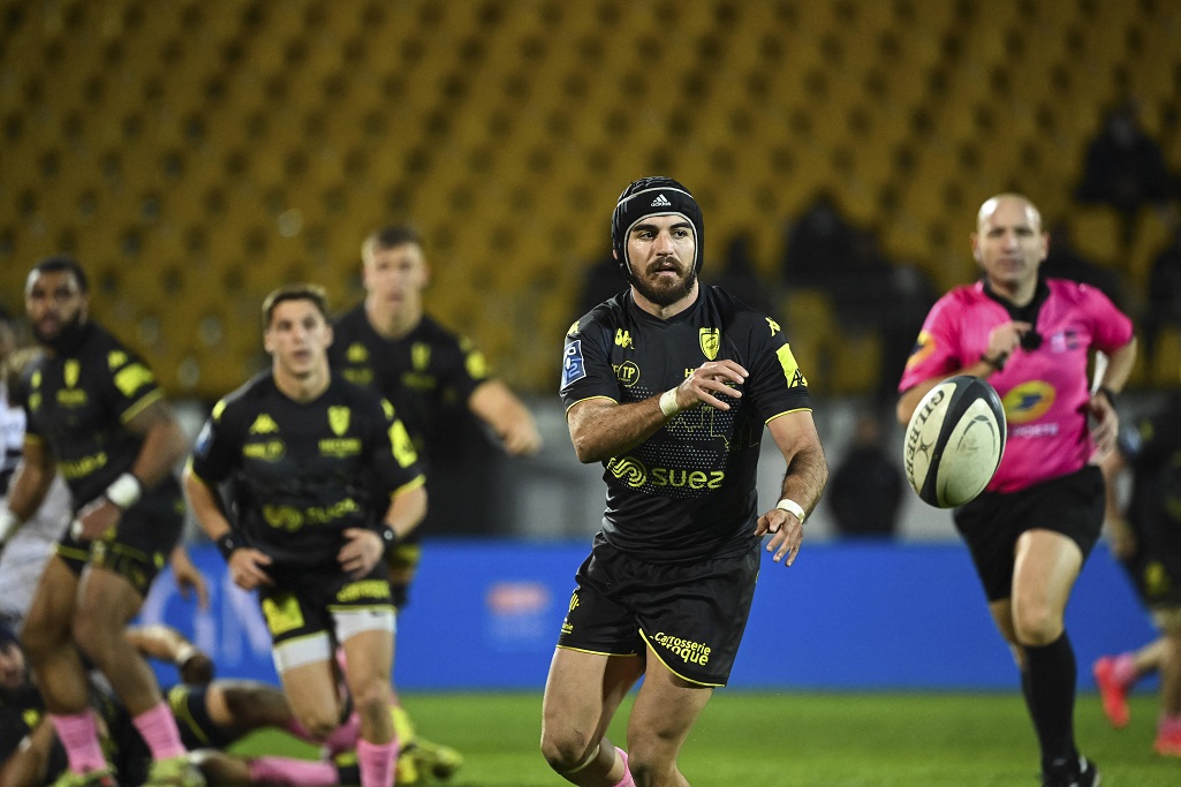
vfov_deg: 3.5
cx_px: 590
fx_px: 12791
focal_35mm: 390
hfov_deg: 5.3
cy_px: 394
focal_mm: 390
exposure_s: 1/1250
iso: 6400
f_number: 4
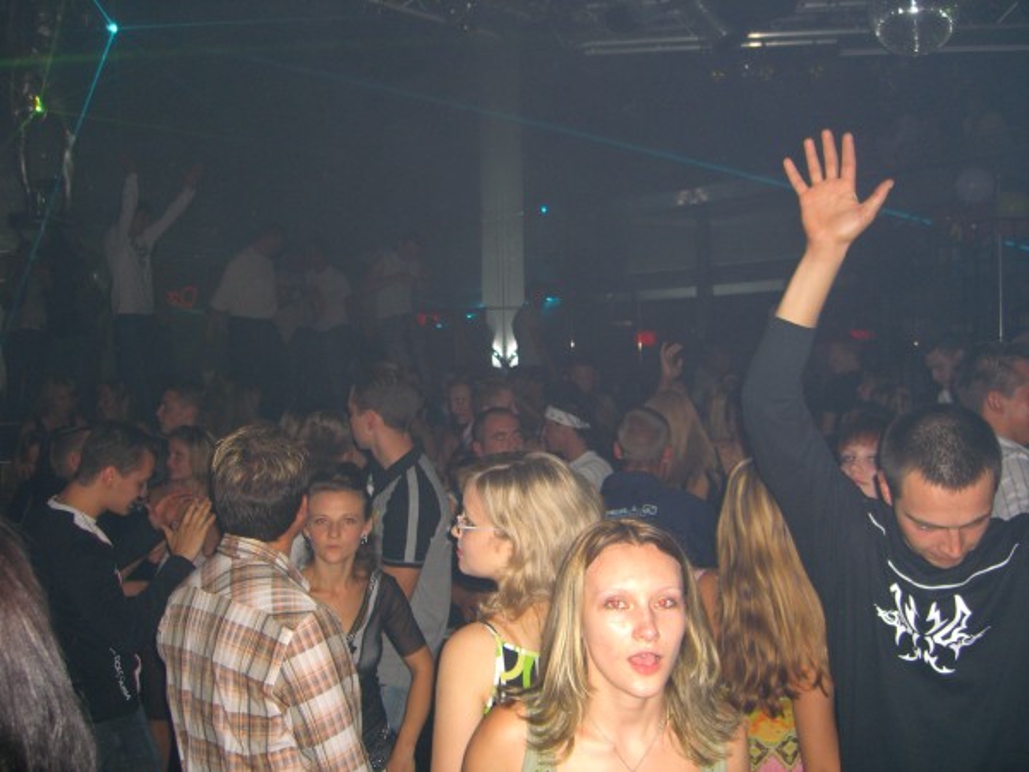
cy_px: 386
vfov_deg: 37.7
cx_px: 514
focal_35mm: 38
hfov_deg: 49.0
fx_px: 1130
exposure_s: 1/60
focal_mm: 7.9
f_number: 2.8
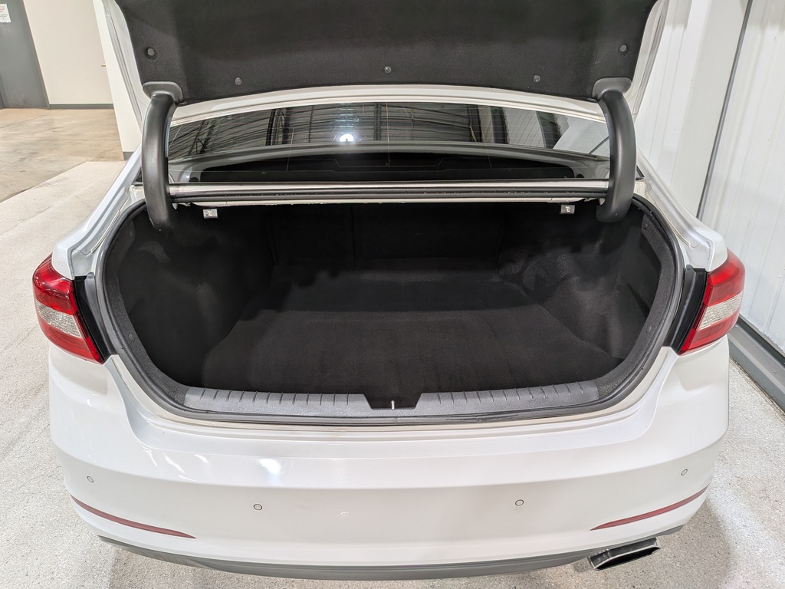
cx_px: 392
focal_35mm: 24
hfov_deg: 71.6
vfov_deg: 56.8
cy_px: 294
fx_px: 544
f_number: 1.7
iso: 27
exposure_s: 1/238
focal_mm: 4.53
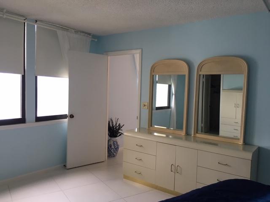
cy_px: 101
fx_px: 226
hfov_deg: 61.7
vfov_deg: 48.2
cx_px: 135
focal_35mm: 29
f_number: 2.2
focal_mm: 4.15
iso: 64
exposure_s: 1/30
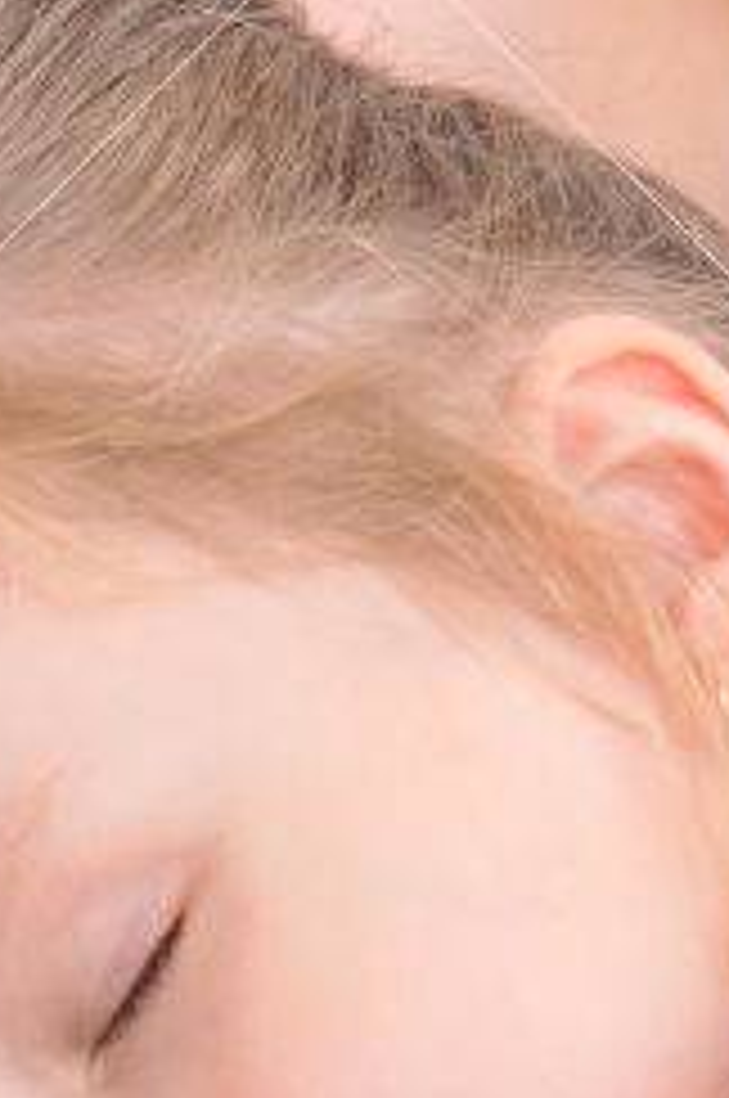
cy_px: -140
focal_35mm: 491
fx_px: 14955
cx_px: 1015
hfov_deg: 2.8
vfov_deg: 4.2
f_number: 4
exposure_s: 1/125
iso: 100
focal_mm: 92
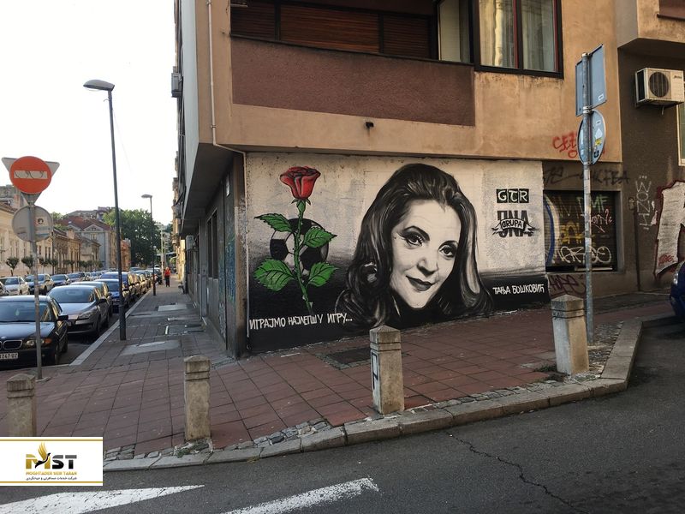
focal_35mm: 29
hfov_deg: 61.7
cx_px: 342
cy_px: 257
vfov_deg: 48.2
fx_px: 574
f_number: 2.2
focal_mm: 4.15
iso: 25
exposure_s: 1/356
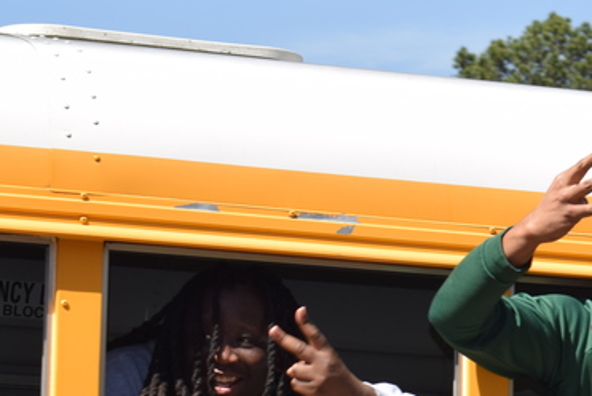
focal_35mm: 215
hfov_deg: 9.5
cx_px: 562
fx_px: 3538
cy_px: 422
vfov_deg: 6.4
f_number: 9
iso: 100
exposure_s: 1/200
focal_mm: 52
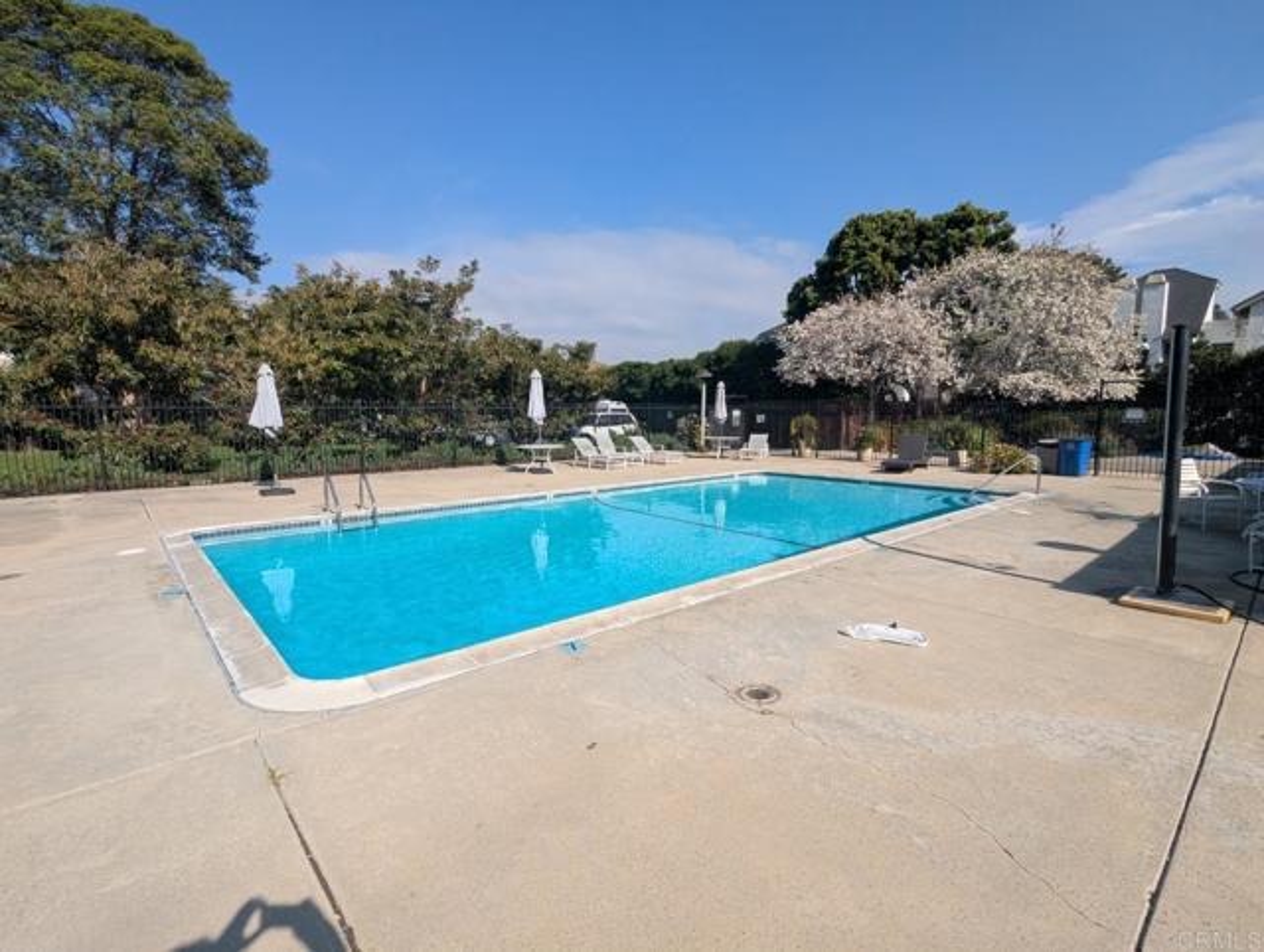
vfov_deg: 78.3
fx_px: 585
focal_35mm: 16
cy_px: 476
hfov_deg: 94.4
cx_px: 632
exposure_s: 1/1821
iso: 48
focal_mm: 2.35
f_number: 2.2
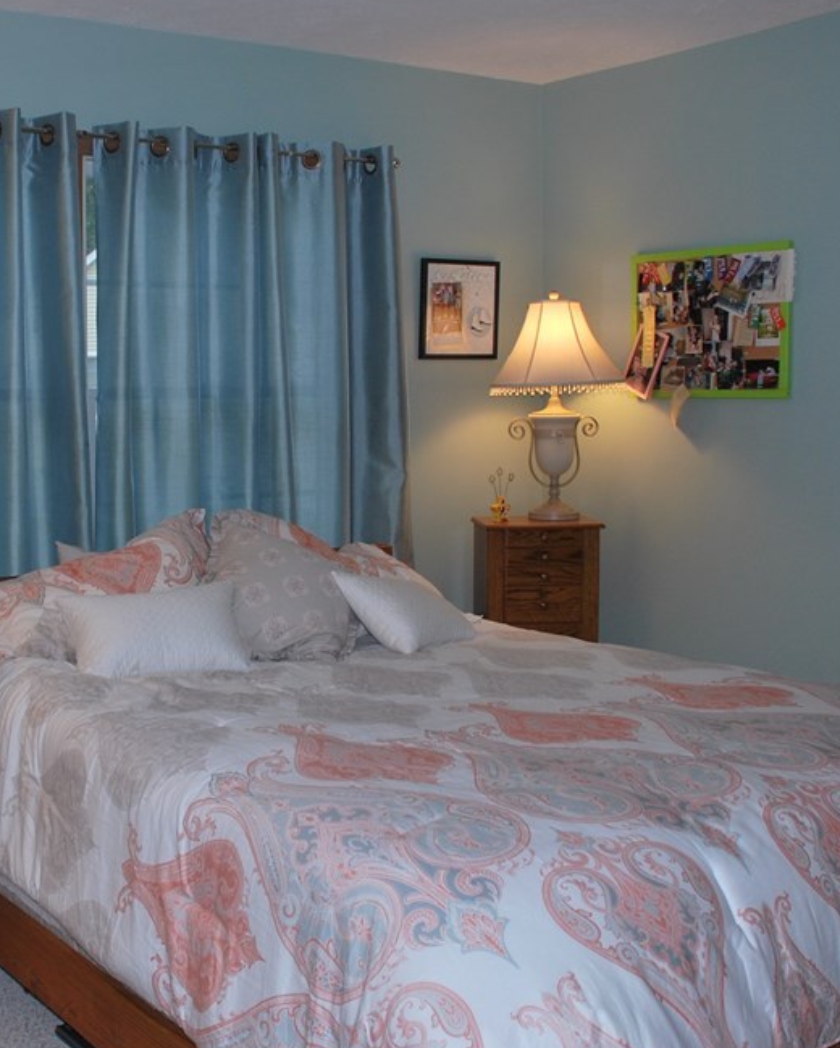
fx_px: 1459
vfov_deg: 39.5
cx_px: 221
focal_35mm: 47
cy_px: 514
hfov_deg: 31.6
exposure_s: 1/60
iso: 200
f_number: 3.8
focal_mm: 20
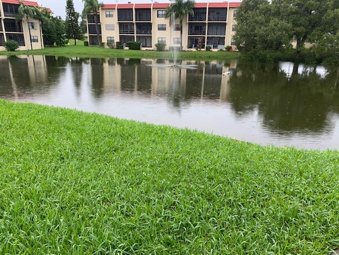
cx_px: 170
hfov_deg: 67.3
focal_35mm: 26
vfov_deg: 53.1
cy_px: 128
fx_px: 255
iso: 25
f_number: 1.8
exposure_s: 1/433
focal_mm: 4.25
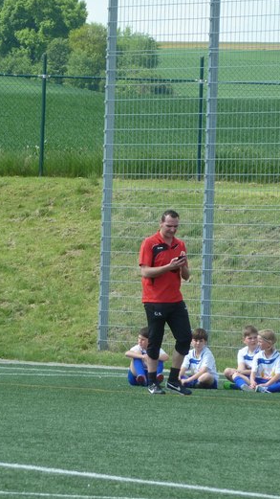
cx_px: 109
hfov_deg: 2.8
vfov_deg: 4.9
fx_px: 5795
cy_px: 250
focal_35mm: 439
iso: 80
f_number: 4.9
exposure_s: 1/160
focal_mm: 49.2
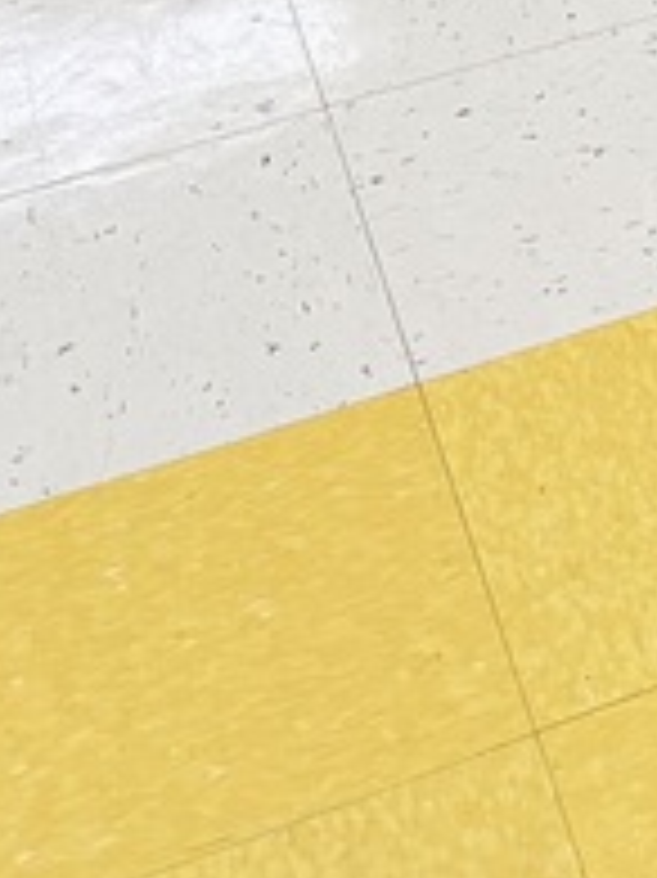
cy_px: -887
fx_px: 3192
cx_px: 1534
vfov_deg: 13.4
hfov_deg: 10.3
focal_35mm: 126
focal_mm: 6.76
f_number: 1.78
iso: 200
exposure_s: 1/60
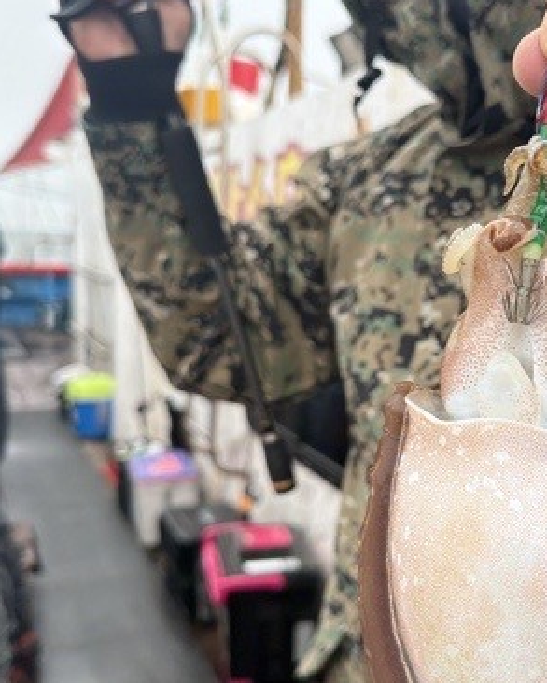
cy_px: 369
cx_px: 377
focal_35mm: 41
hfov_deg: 36.0
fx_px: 829
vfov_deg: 44.7
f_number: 1.78
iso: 400
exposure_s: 1/1271
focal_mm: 6.76
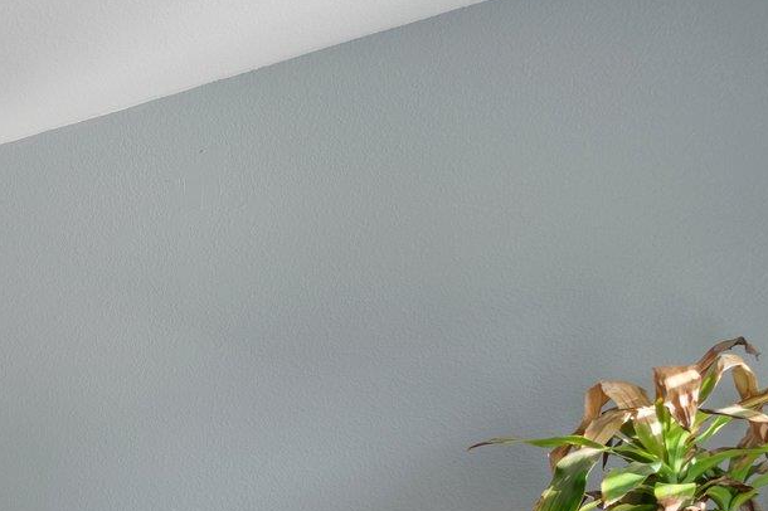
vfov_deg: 26.4
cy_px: 559
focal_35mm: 47
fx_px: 1002
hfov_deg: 25.0
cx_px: -506
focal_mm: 14
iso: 100
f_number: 8
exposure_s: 1/5
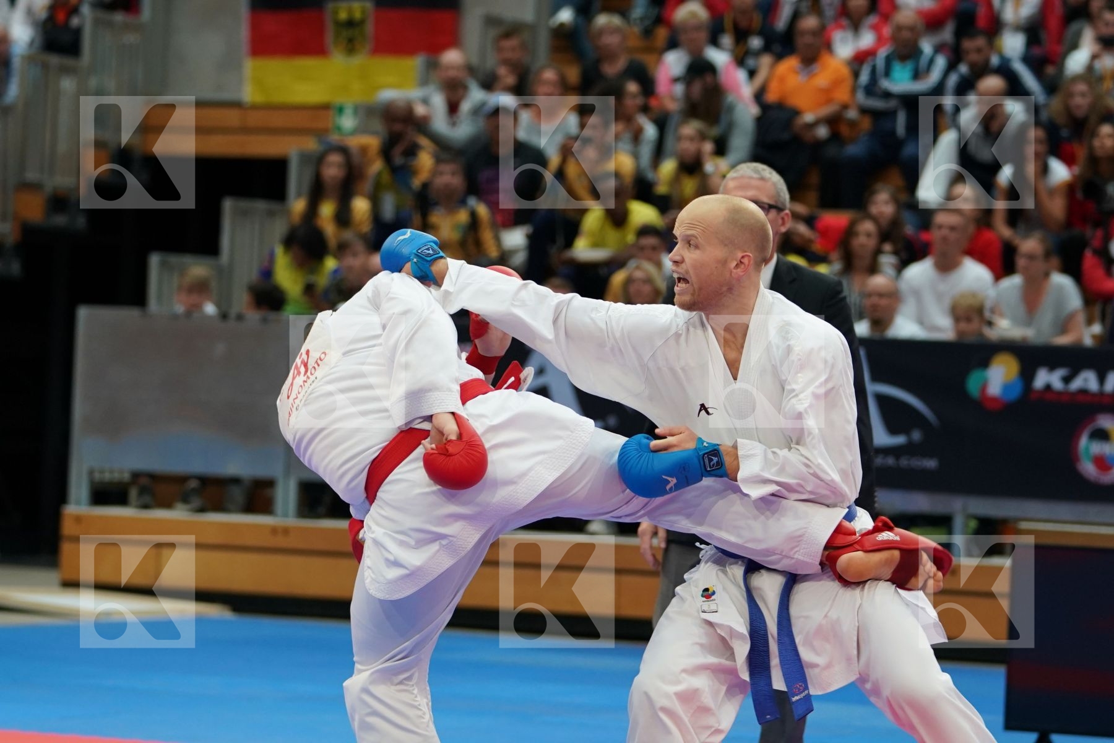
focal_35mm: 139
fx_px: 4301
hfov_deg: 14.8
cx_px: 557
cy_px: 372
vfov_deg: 9.9
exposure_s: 1/1000
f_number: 2.8
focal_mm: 93
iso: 1600
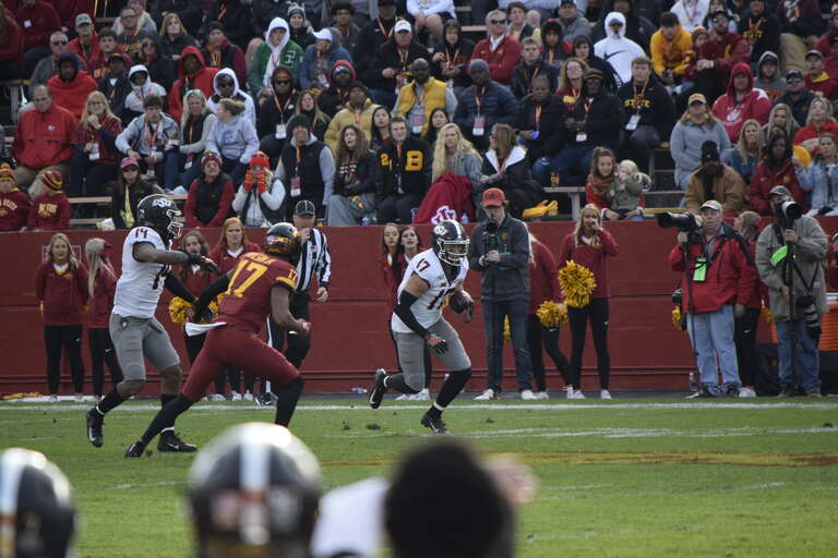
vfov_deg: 3.1
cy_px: 279
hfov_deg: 4.6
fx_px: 10474
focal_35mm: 450
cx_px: 419
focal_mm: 300
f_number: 5.6
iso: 800
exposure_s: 1/800
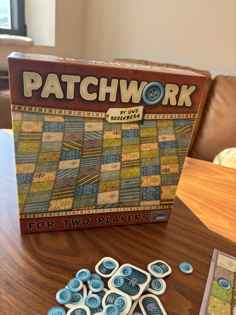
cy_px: 158
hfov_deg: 53.1
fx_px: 236
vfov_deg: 67.3
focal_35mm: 26
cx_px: 118
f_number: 1.6
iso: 64
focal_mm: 5.96
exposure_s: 1/121
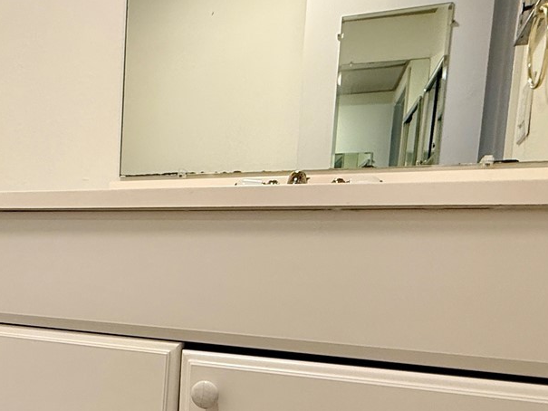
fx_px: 586
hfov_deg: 47.0
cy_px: 337
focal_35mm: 37
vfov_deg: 37.1
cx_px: 96
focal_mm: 2.22
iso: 125
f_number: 2.2
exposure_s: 1/120
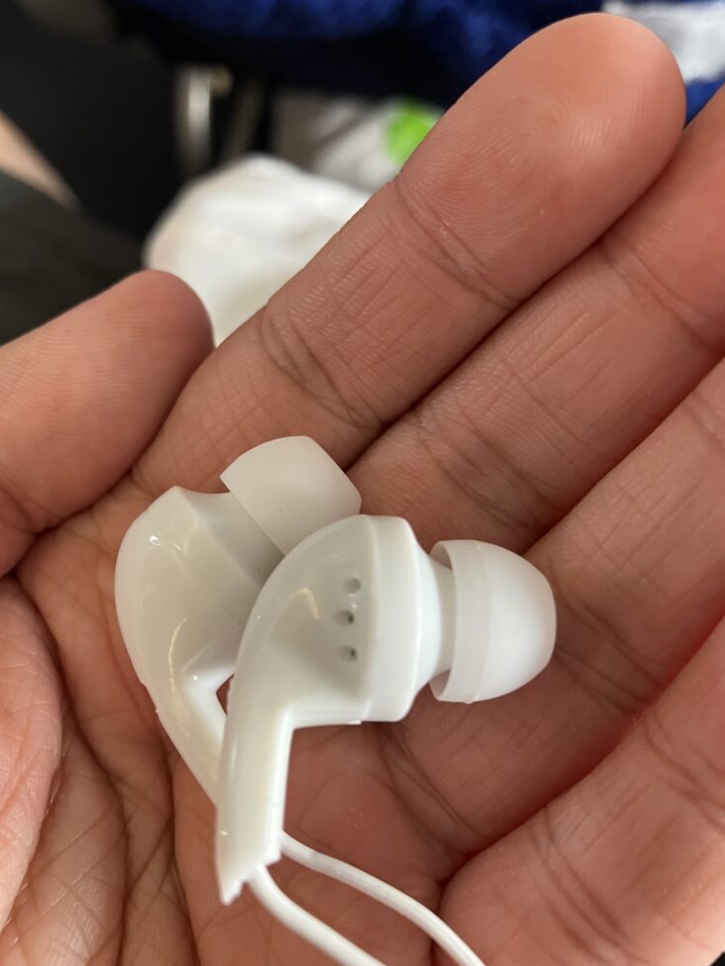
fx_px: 810
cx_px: 363
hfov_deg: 48.2
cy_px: 484
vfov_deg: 61.7
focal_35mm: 29
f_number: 1.8
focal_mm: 3.99
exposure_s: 1/52
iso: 160
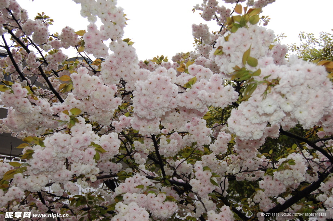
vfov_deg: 34.2
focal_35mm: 39
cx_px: 166
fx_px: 360
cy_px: 110
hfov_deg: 49.6
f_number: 5.6
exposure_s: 1/320
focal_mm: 26
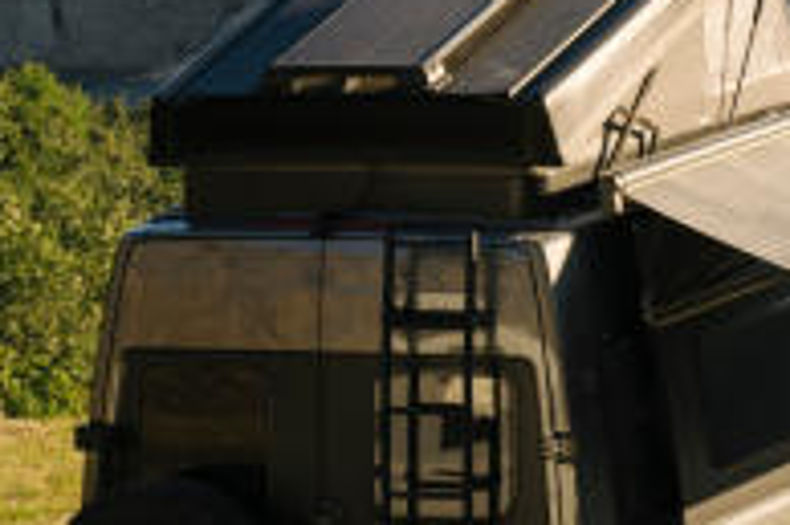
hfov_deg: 7.4
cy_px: 49
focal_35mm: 271
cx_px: 1315
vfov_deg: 5.1
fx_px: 5942
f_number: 2.8
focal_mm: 70
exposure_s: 1/2000
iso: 100
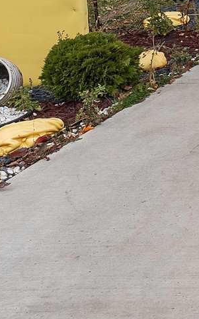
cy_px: -105
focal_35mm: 91
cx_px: 605
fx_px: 790
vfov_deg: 20.6
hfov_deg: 10.2
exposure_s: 1/200
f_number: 5
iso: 400
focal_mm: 14
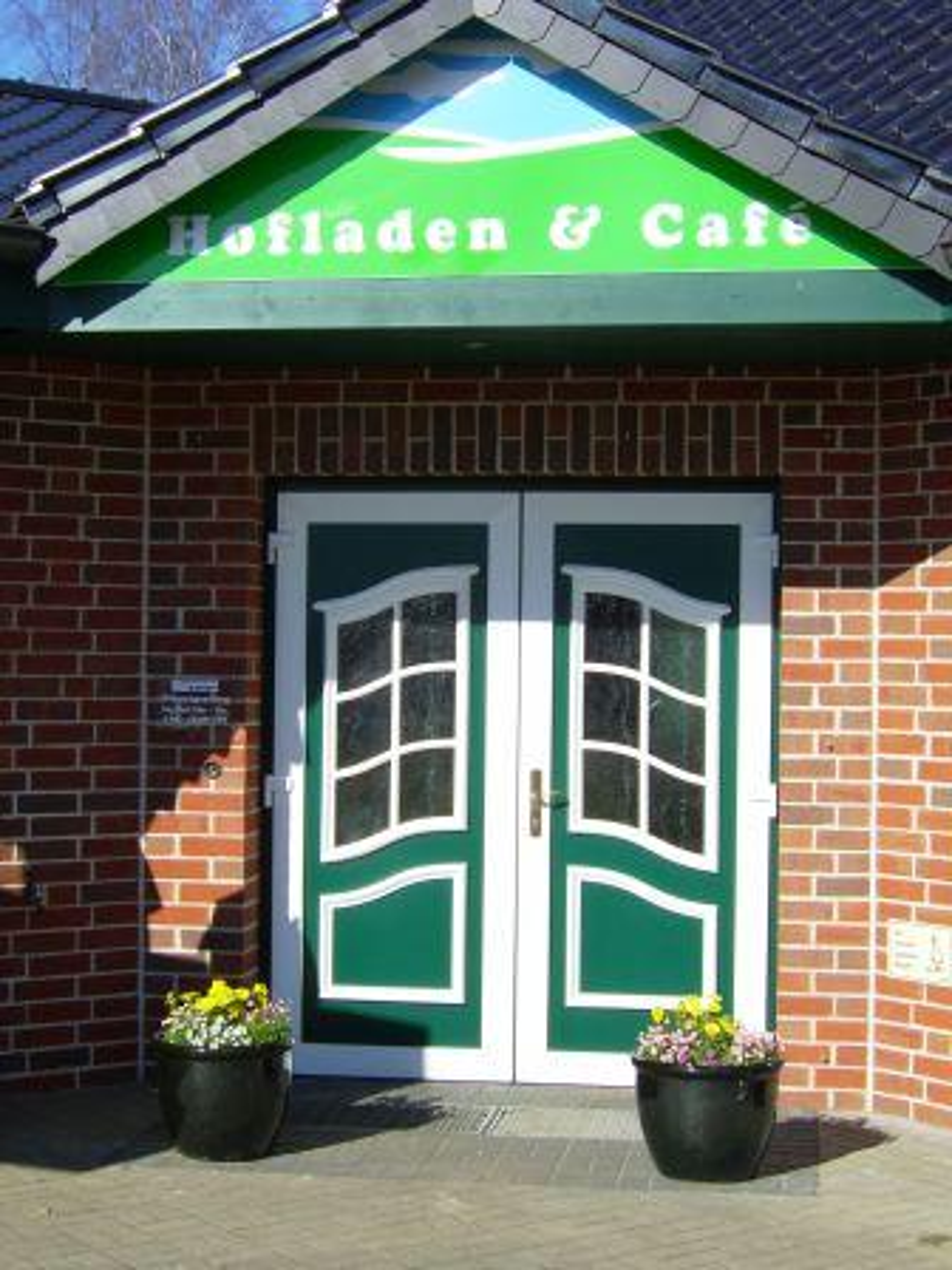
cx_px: 476
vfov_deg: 27.8
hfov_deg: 21.0
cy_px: 635
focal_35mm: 70
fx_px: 2567
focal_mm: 14.5
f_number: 7.7
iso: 50
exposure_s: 1/320
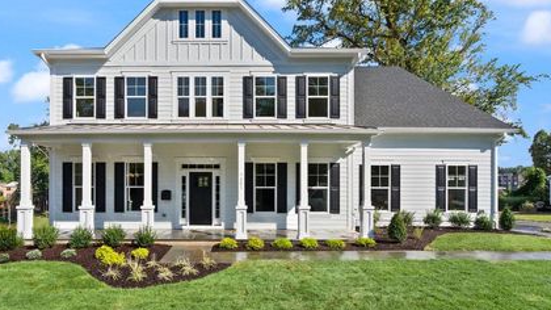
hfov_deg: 85.9
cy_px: 156
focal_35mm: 20
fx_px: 292
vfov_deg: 55.8
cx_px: 231
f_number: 8
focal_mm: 16
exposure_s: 1/800
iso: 800
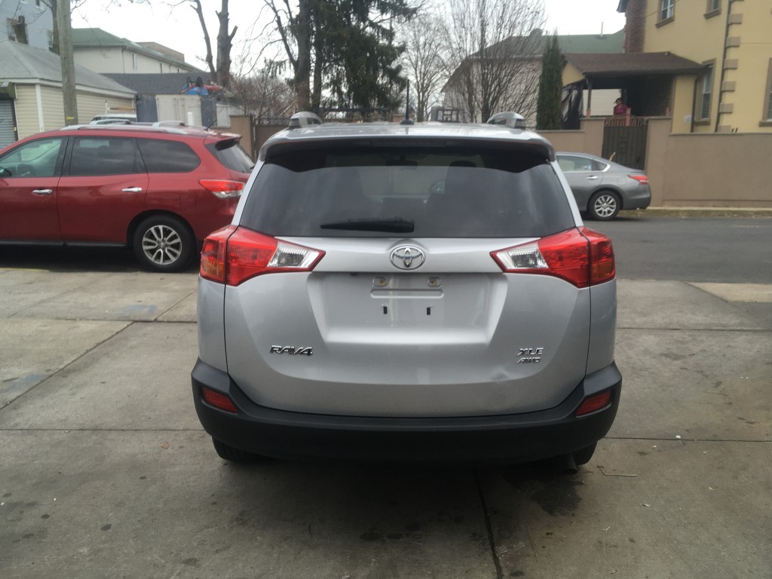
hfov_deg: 61.7
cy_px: 290
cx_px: 386
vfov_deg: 48.2
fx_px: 647
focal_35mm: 29
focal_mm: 4.15
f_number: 2.2
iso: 25
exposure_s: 1/191
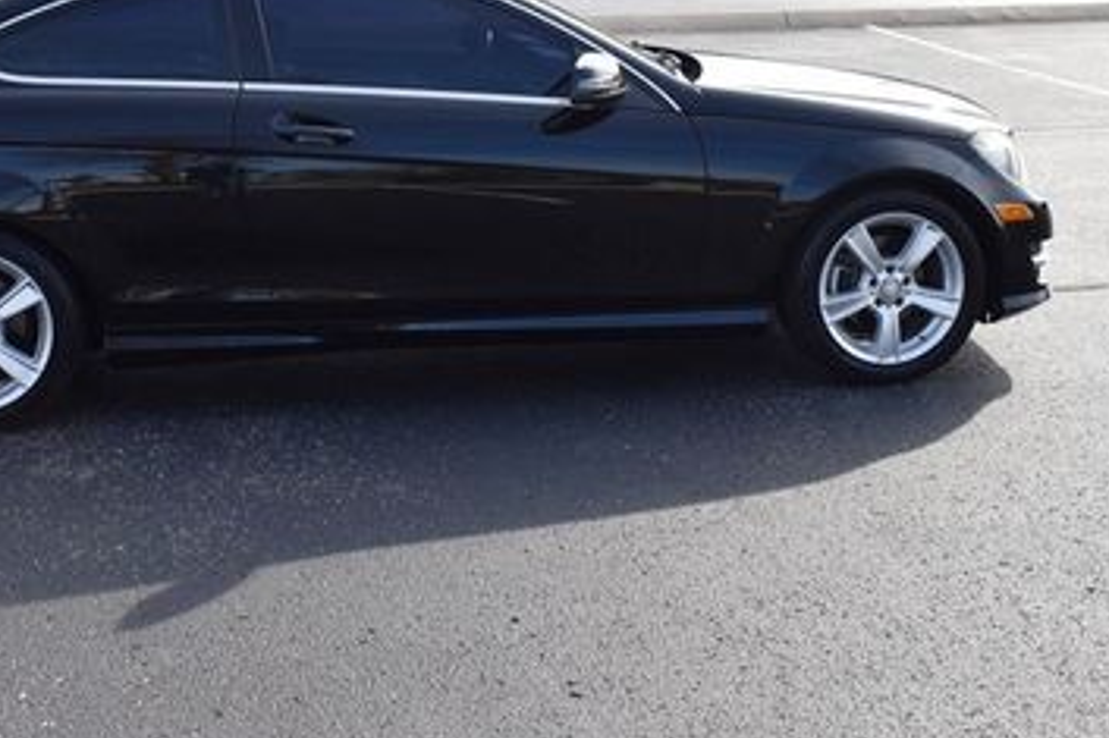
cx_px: 374
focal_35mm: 49
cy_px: 90
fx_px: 1509
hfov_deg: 39.9
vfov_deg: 26.7
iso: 180
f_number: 8
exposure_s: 1/250
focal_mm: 18
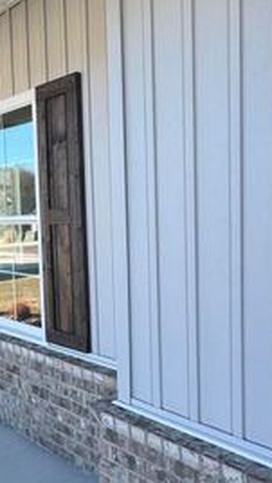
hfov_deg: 30.5
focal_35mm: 38
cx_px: 56
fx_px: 487
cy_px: 251
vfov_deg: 52.8
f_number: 2.2
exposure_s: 1/343
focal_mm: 2.22
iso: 40
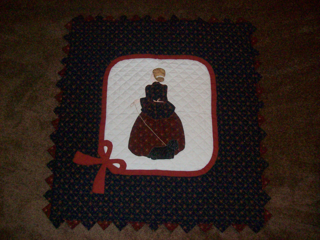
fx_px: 333
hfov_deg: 51.4
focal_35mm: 36
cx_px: 160
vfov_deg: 39.6
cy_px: 120
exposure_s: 1/128
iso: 400
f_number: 2.7
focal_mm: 6
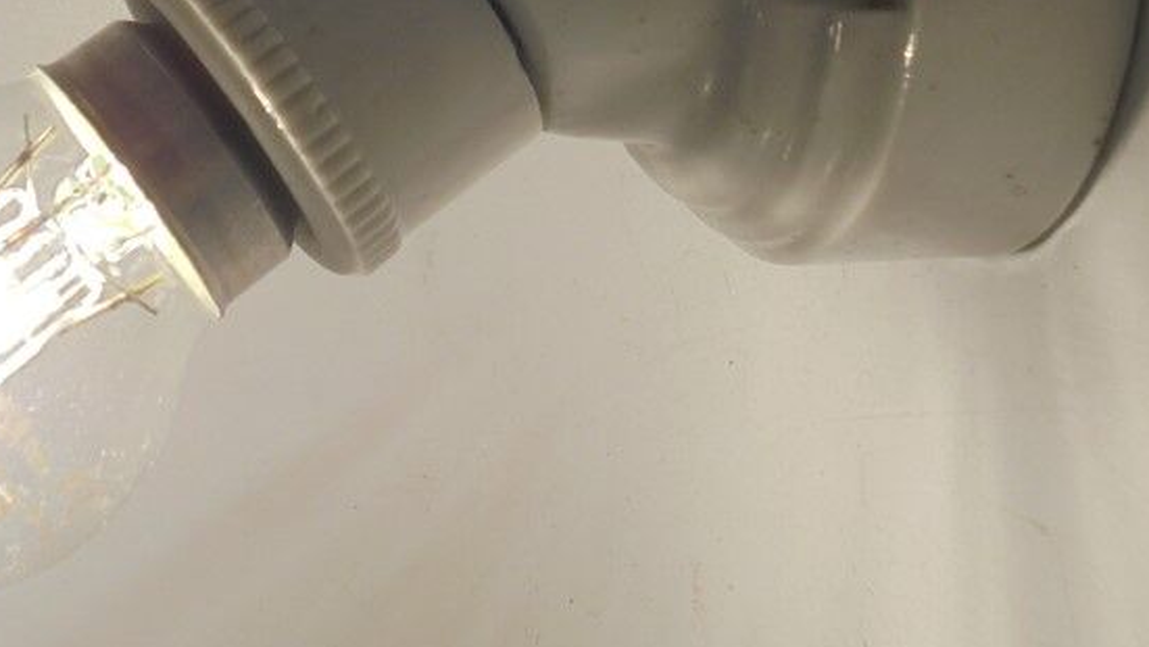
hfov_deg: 16.5
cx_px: 411
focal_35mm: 130
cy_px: 64
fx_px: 3961
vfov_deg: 9.3
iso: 100
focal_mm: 13.1
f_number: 6.1
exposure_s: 1/60
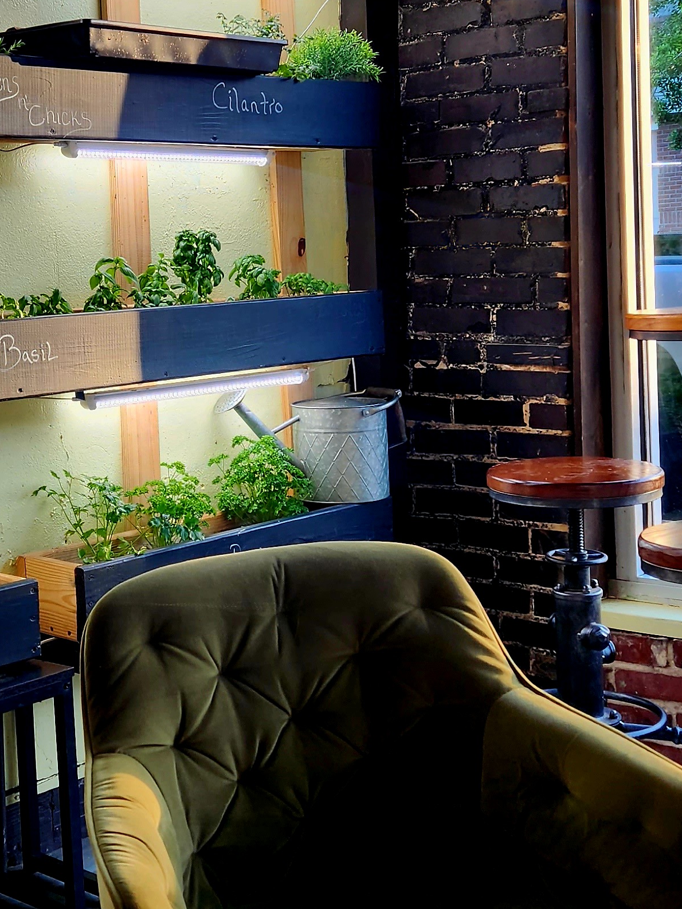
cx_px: 170
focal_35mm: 58
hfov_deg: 24.9
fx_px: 1523
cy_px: 405
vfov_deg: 33.2
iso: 50
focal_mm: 5.4
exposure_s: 1/120
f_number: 1.8
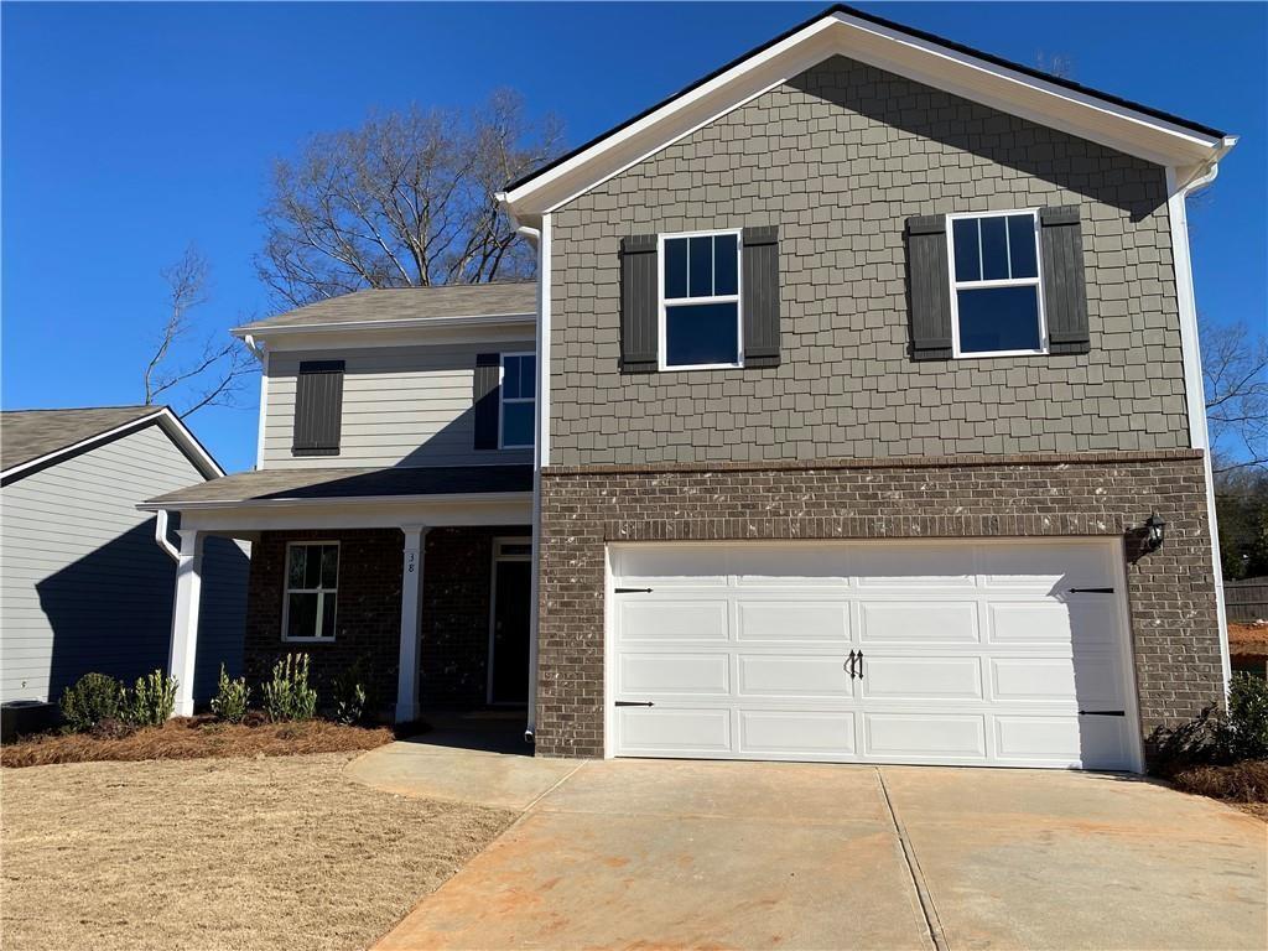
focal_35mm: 26
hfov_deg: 67.3
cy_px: 476
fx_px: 952
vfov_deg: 53.1
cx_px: 634
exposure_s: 1/5495
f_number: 1.8
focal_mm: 4.25
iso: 32
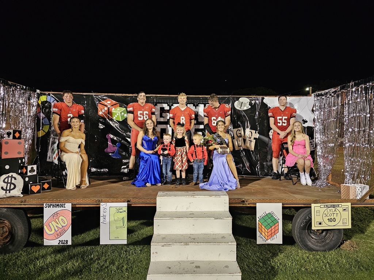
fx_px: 248
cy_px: 140
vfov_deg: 58.9
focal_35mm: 23
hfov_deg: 73.9
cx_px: 187
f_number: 1.7
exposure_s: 1/120
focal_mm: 6.3
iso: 800
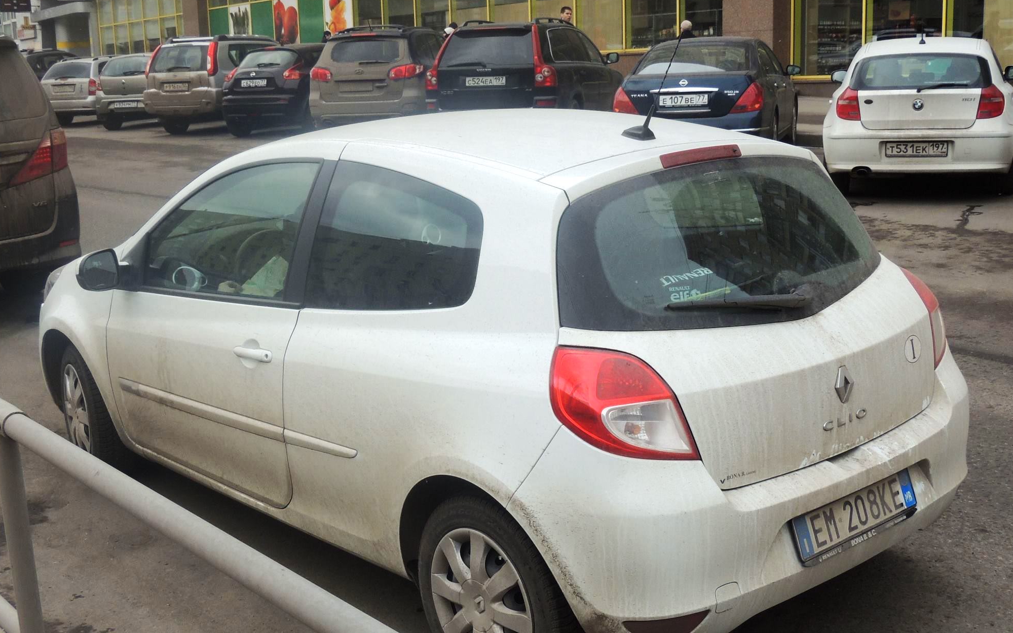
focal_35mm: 43
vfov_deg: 29.8
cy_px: 353
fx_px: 1187
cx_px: 507
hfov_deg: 46.2
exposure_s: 1/500
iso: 100
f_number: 3.3
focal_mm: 7.1
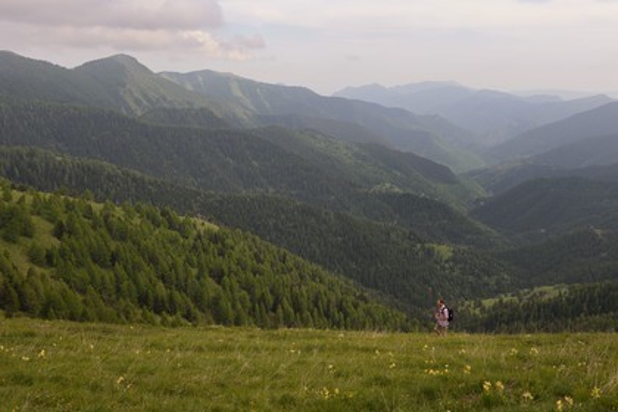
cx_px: 309
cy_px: 206
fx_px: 584
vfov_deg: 38.9
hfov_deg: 55.8
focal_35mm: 34
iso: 200
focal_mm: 34
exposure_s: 1/250
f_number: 10
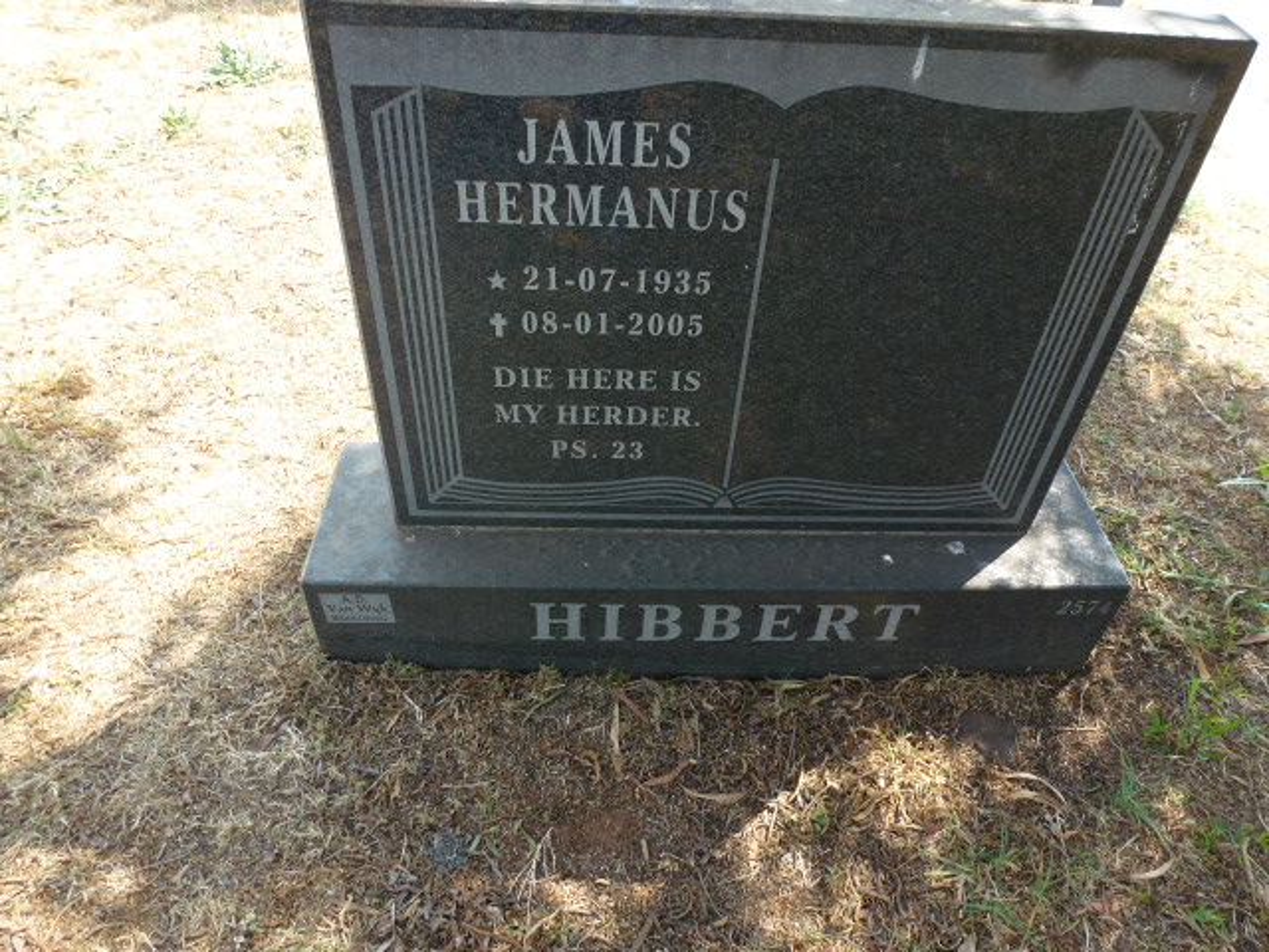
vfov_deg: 56.8
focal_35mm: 24
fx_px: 880
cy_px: 476
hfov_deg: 71.6
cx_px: 634
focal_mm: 4.3
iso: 100
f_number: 3.5
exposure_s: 1/125
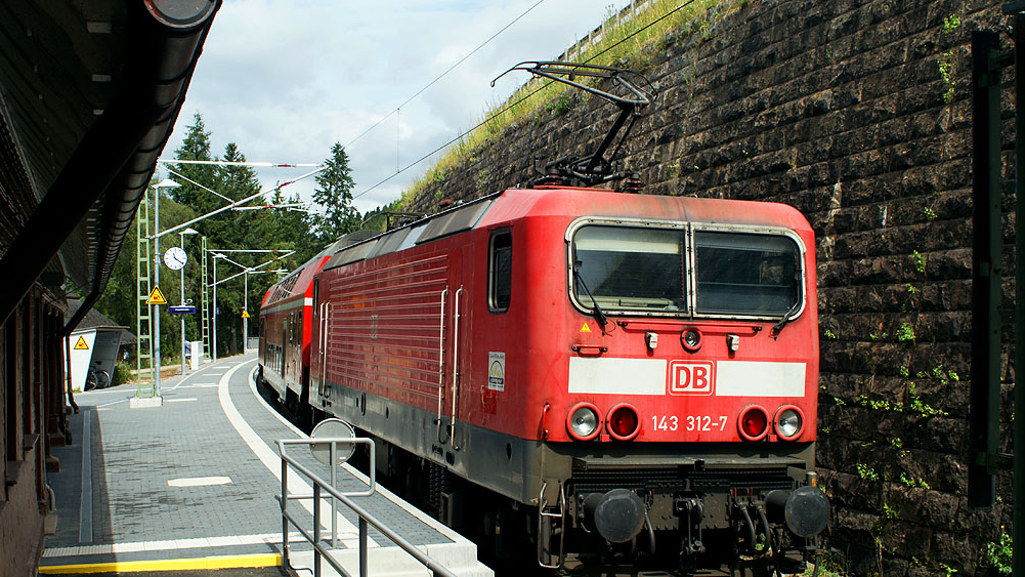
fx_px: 1223
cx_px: 515
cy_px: 327
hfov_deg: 45.5
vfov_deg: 26.5
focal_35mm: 45
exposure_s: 1/250
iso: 200
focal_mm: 28
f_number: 10
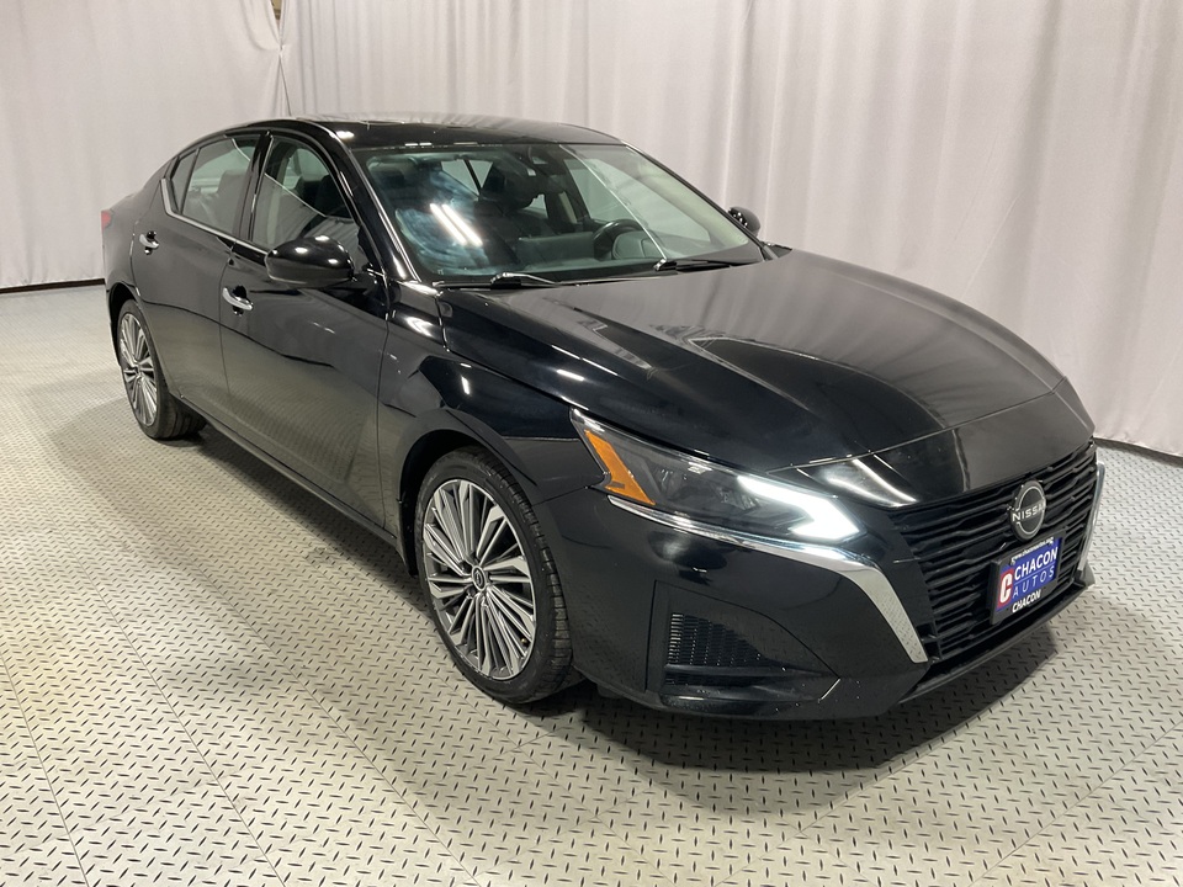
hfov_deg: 61.7
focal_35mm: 29
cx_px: 592
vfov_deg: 48.2
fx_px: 991
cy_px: 444
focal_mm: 3
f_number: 1.8
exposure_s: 1/60
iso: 100
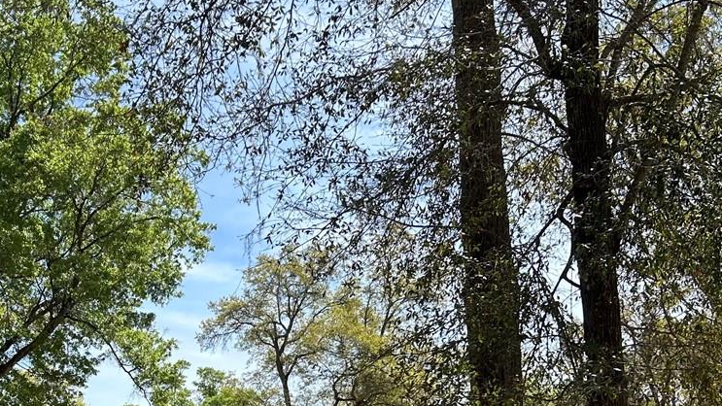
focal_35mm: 61
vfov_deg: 18.9
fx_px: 1168
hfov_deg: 34.1
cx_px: 256
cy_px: 454
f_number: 1.5
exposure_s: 1/2252
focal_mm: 5.7
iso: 50
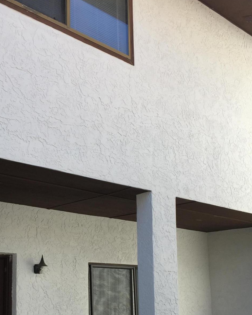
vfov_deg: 38.0
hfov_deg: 31.1
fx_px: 447
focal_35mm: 48
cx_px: 74
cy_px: 226
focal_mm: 4.15
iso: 32
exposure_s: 1/791
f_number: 2.2
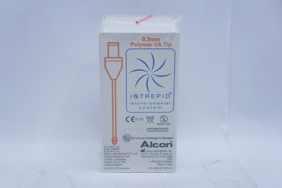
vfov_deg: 20.6
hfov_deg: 30.5
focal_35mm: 66
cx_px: 141
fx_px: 516
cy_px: 94
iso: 800
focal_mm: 44
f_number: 4.5
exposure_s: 1/160
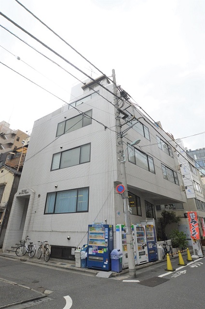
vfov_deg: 92.5
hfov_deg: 69.5
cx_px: 102
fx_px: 148
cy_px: 154
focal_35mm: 17
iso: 1600
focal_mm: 11.5
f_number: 8
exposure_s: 1/1250
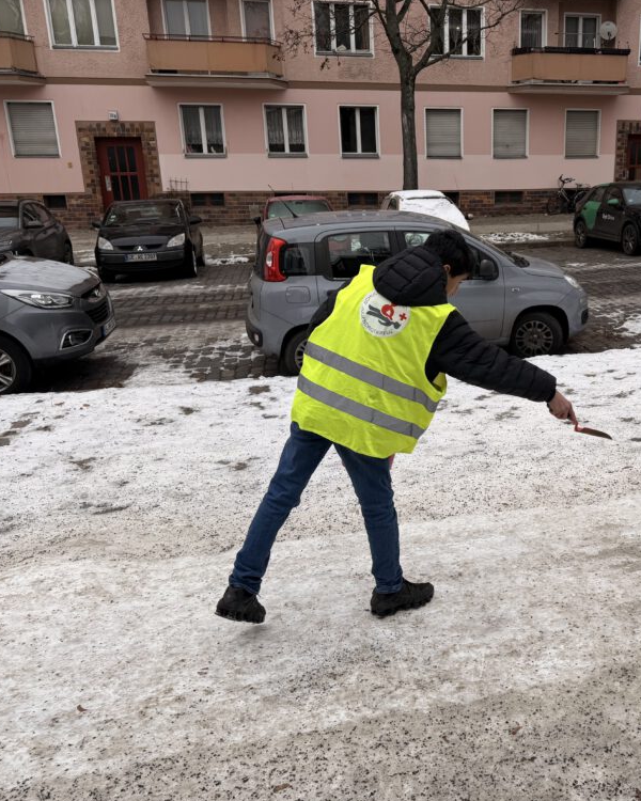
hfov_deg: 44.6
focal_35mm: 32
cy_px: 405
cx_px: 465
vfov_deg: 55.7
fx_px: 759
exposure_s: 1/1770
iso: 80
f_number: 1.78
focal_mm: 6.76
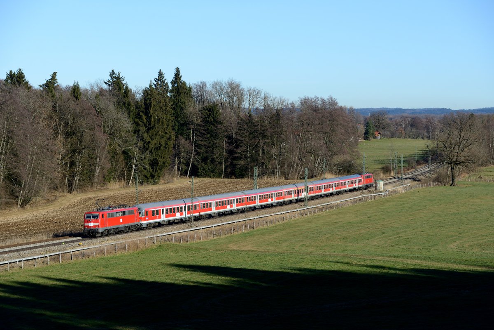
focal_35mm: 112
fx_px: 1537
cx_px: 247
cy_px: 165
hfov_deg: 18.3
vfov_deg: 12.2
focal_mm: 112
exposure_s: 1/1250
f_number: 6.3
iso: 200
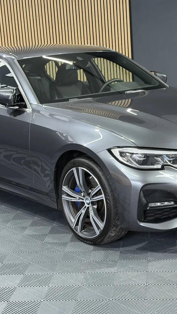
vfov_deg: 30.2
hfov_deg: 17.2
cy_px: 157
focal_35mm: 70
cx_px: 97
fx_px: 584
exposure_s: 1/50
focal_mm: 6.76
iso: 160
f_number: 1.78
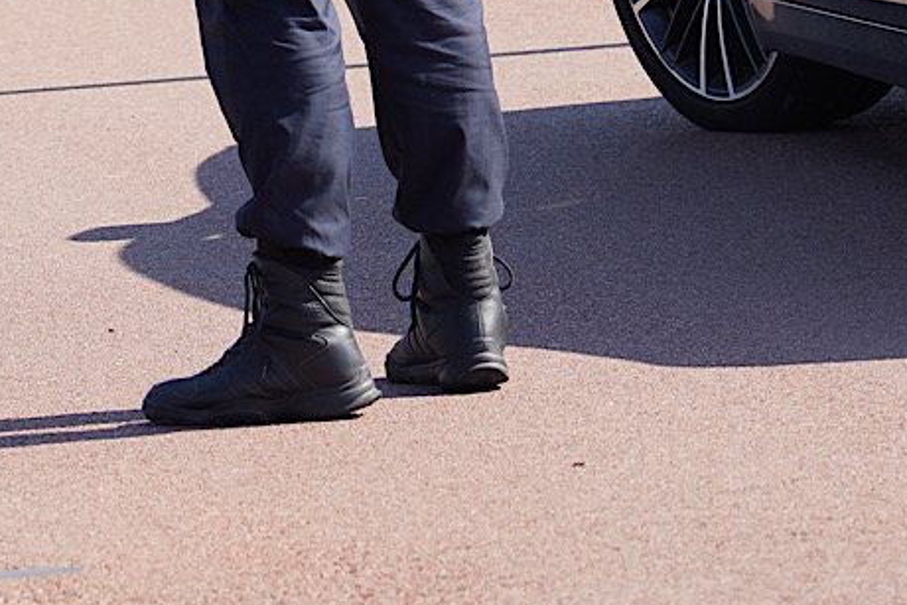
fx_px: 11038
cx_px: -455
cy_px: -280
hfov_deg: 4.7
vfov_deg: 3.1
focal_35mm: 438
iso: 125
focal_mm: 105
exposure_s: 1/400
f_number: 5
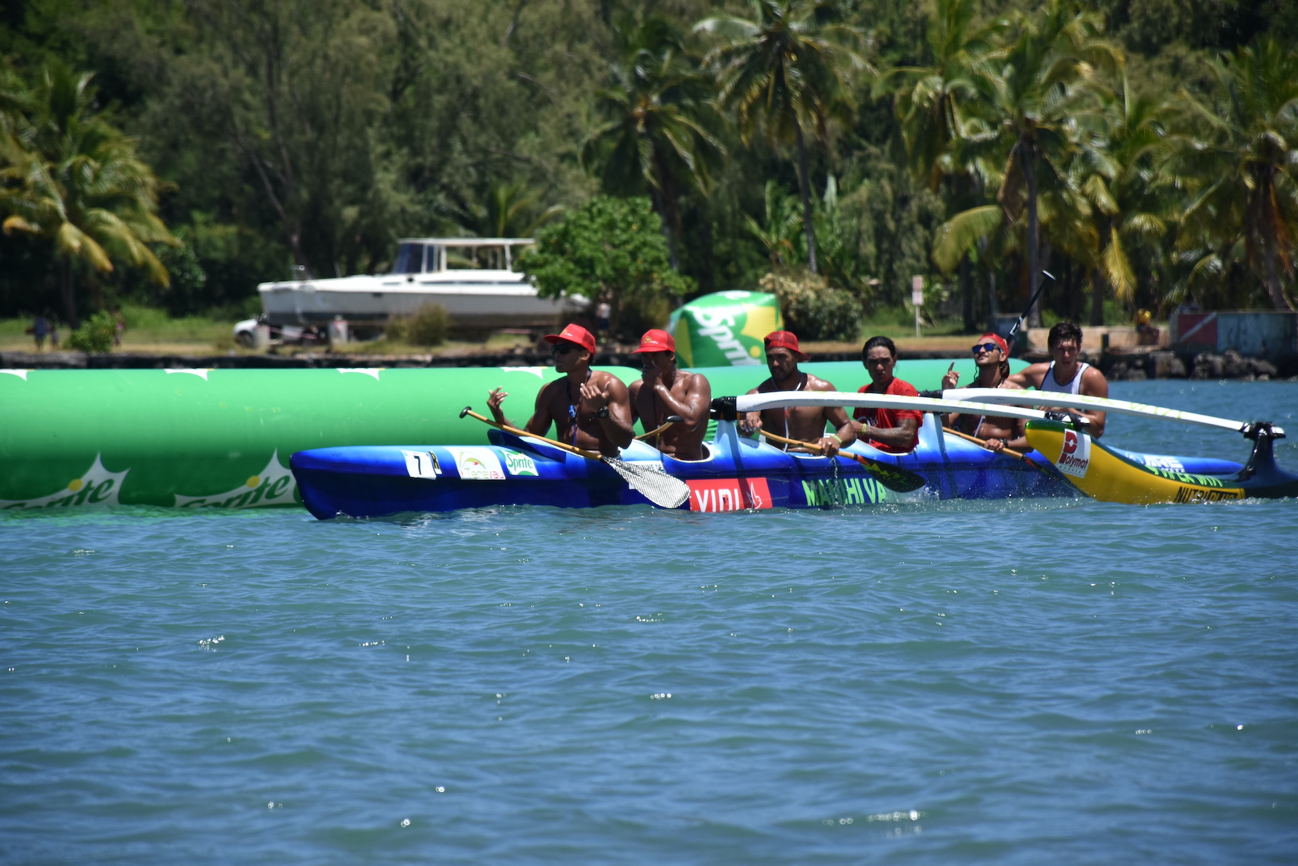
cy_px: 433
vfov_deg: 6.5
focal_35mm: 210
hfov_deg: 9.8
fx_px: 7573
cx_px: 649
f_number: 5.6
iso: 250
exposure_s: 1/1600
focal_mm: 140
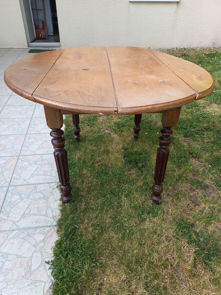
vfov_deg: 67.3
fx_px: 221
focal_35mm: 26
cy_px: 148
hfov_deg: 53.0
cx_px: 114
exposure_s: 1/100
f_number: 1.8
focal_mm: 4.6
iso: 50
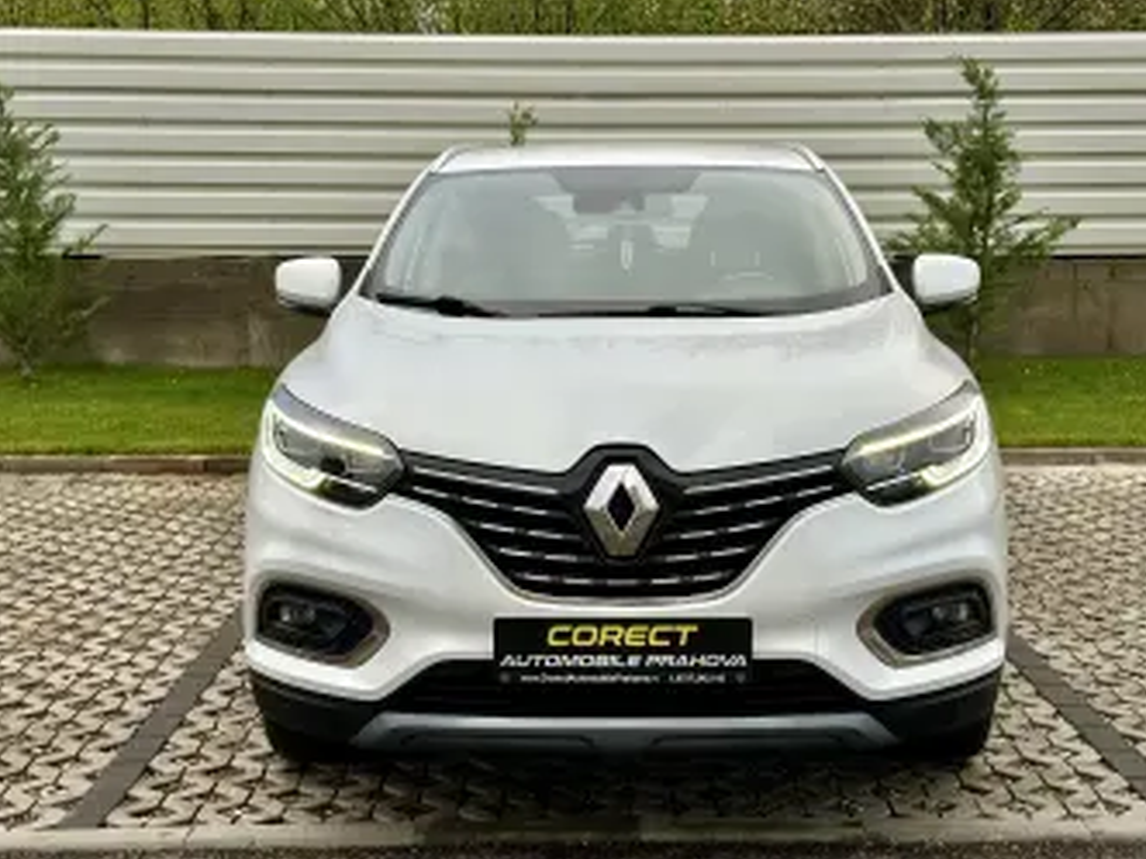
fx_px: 1722
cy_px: 442
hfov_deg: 36.8
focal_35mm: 52
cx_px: 608
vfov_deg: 28.0
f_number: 1.78
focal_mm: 6.86
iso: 64
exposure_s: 1/491
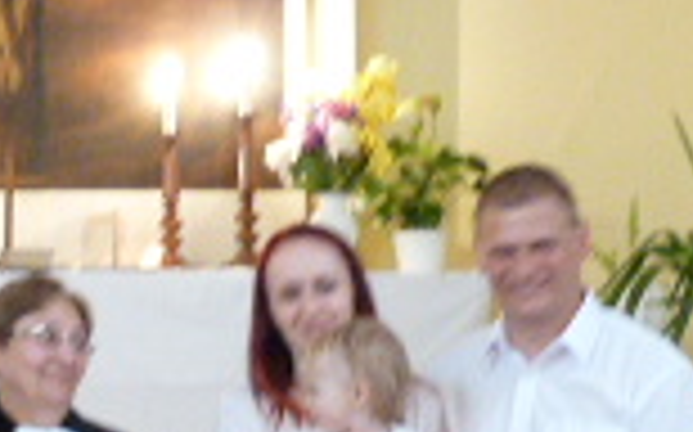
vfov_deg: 10.9
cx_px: 72
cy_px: 464
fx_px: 2246
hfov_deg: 17.3
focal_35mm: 119
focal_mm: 4.8
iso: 400
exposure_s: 1/13
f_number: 2.8
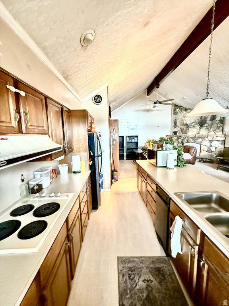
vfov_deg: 102.1
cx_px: 114
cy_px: 153
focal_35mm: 14
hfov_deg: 85.7
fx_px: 123
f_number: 2.2
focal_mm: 2.22
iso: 1600
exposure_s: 1/30
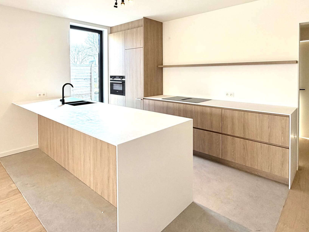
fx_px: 196
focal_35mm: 22
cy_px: 76
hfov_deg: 76.3
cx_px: 163
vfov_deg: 59.6
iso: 125
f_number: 2.2
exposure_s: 1/121
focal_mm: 2.22
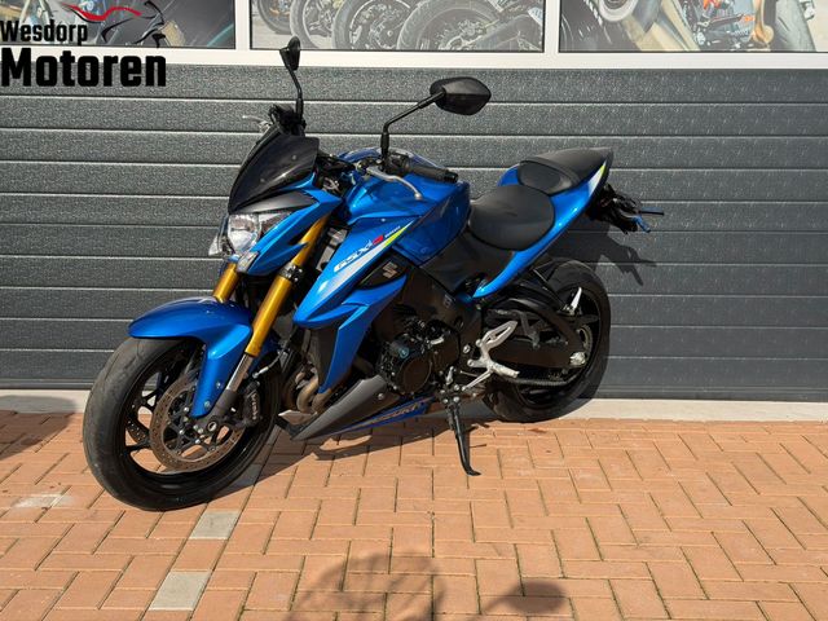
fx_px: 1148
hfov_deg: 39.7
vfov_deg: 30.3
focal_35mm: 48
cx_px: 414
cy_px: 310
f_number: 1.78
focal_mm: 6.76
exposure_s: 1/4587
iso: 100
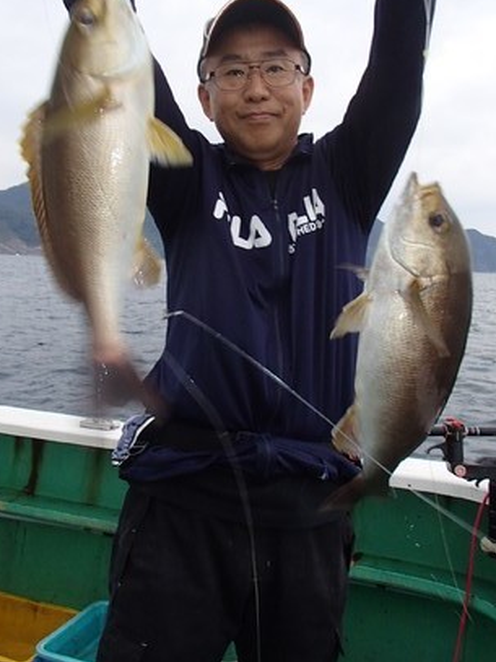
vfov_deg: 55.1
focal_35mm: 33
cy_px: 275
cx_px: 255
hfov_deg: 42.9
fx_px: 631
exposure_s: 1/40
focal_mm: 5
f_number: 3.9
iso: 200
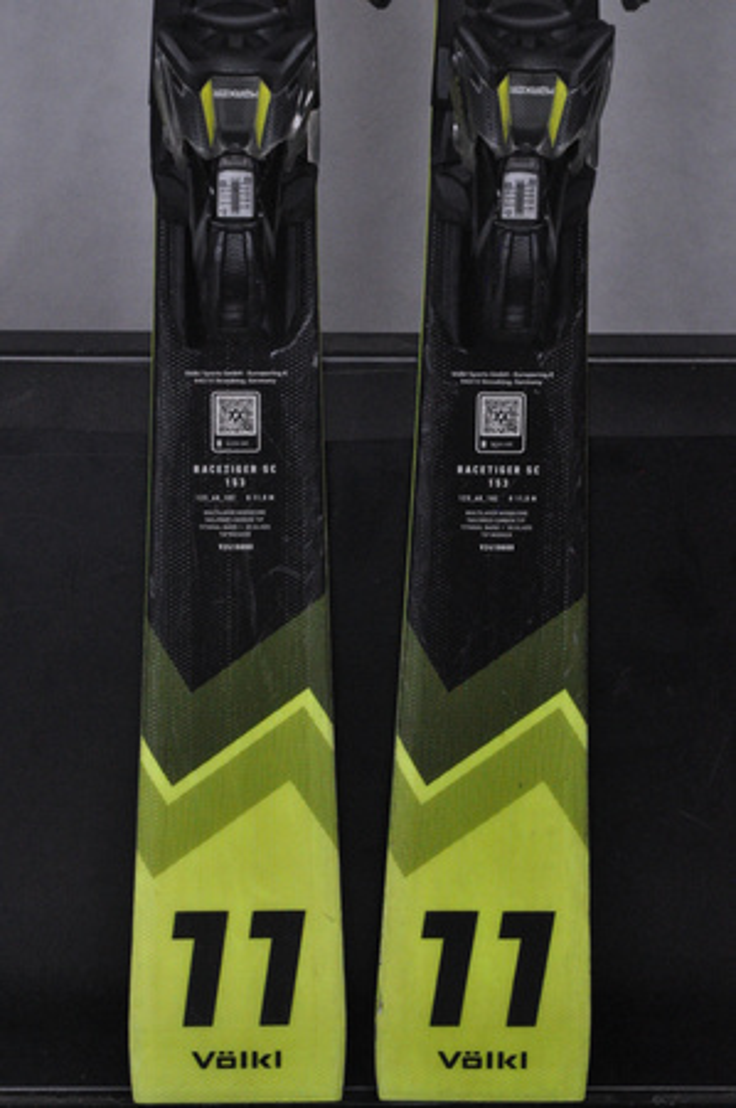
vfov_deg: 16.1
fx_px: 3919
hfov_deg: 10.7
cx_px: 368
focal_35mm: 128
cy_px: 554
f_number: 9.5
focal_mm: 85
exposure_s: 1/125
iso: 3200
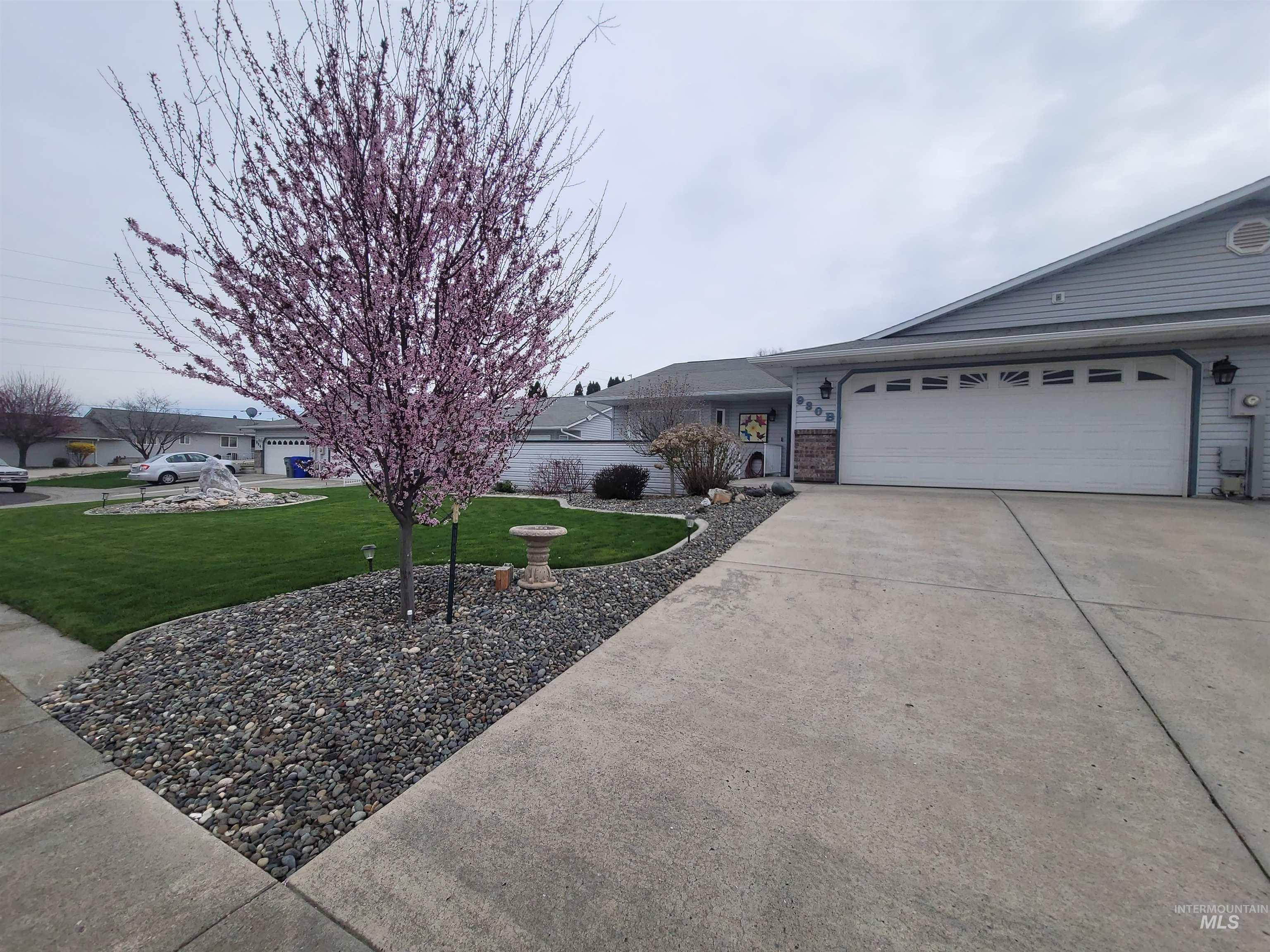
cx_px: 635
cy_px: 476
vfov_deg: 89.9
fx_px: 477
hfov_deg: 106.2
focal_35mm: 13
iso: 64
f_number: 2.2
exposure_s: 1/1157
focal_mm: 2.2
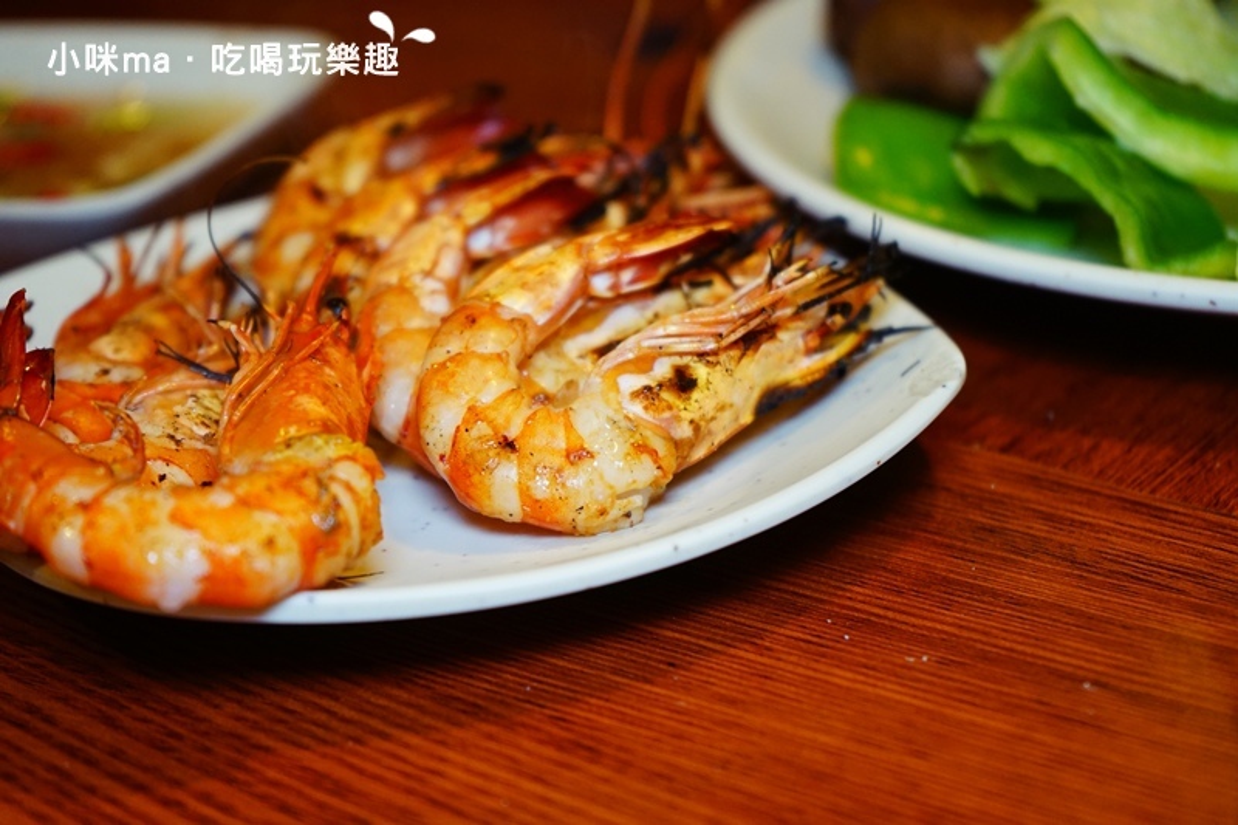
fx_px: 2407
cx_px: 619
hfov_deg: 28.8
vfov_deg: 19.4
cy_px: 412
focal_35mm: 70
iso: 1600
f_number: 5.6
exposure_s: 1/80
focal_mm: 70
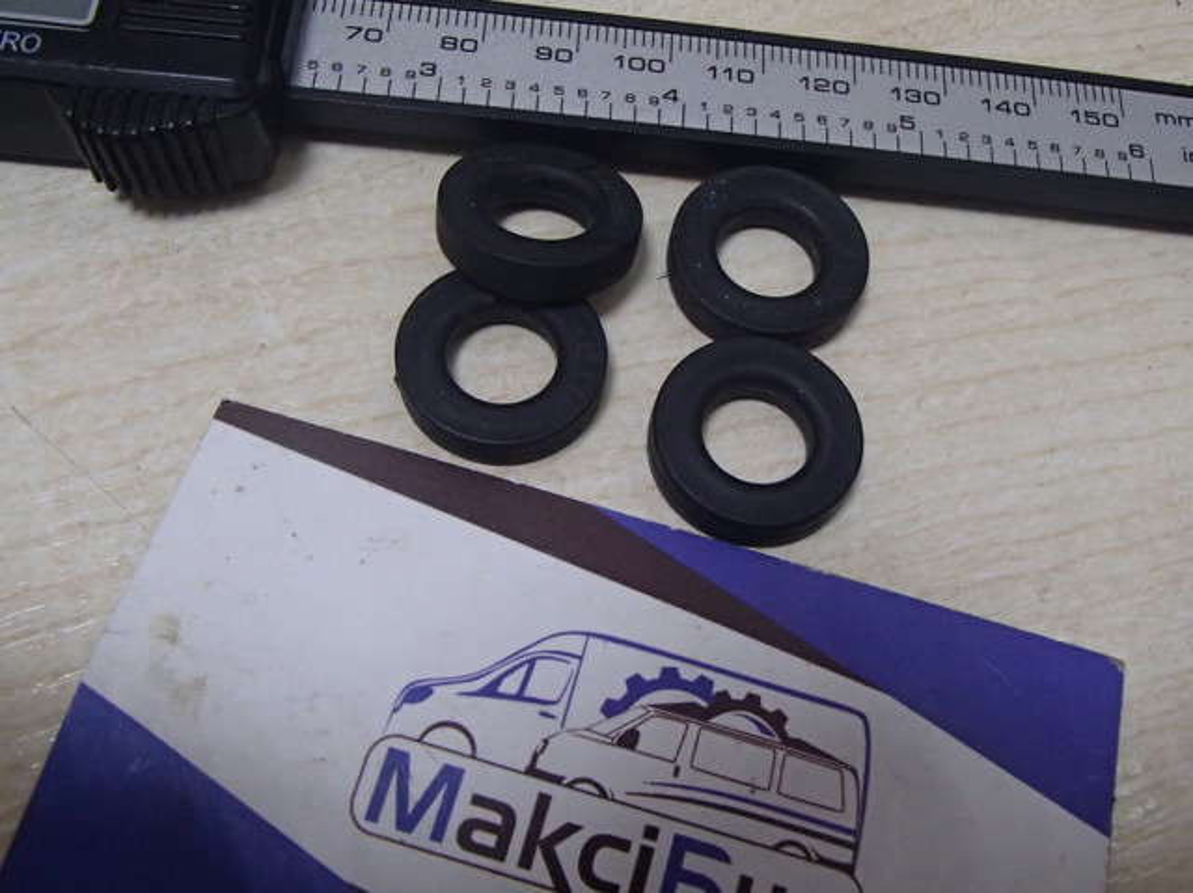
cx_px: 596
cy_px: 446
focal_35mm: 37
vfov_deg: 38.6
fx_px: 1274
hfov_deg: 50.2
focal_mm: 6.64
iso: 800
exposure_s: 1/60
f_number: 4.7
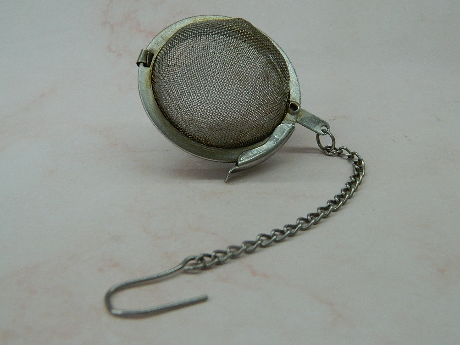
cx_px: 226
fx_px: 638
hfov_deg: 39.7
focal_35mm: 48
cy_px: 174
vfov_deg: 30.3
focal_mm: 8.4
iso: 400
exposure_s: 1/400
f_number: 3.6
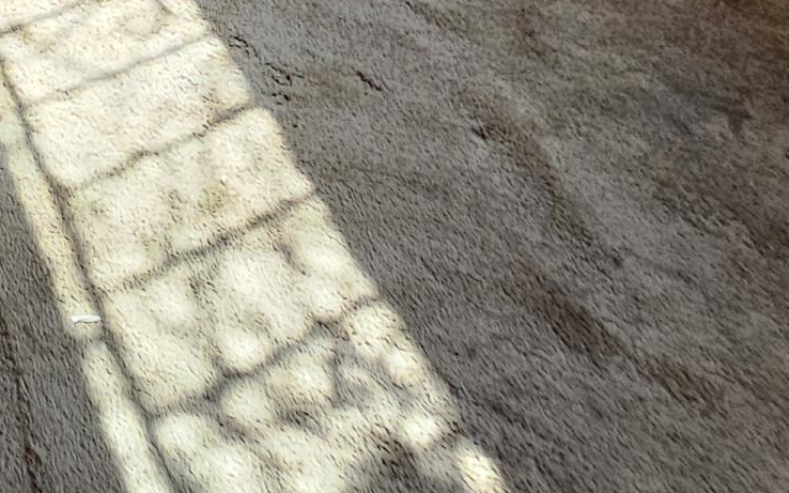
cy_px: -607
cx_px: -393
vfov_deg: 15.7
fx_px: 1204
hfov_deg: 26.4
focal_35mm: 56
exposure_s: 1/60
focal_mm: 2.2
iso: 64
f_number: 2.2
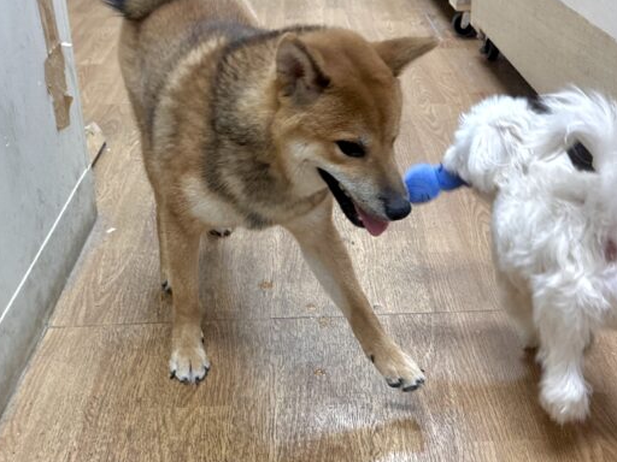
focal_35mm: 30
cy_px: 183
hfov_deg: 59.7
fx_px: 535
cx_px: 353
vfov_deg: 46.5
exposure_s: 1/121
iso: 100
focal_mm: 6.86
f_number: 1.78
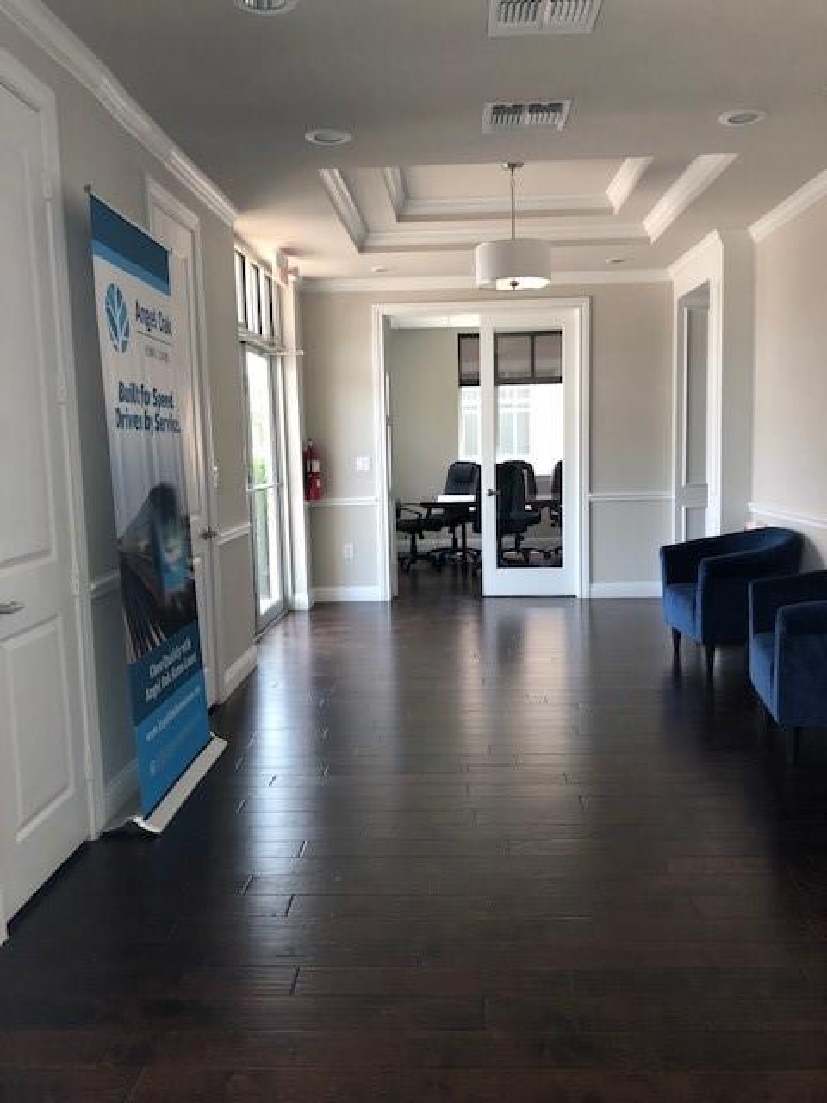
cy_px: 552
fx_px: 892
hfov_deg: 49.7
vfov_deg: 63.4
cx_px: 414
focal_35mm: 28
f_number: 1.8
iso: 64
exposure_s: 1/120
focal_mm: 3.99
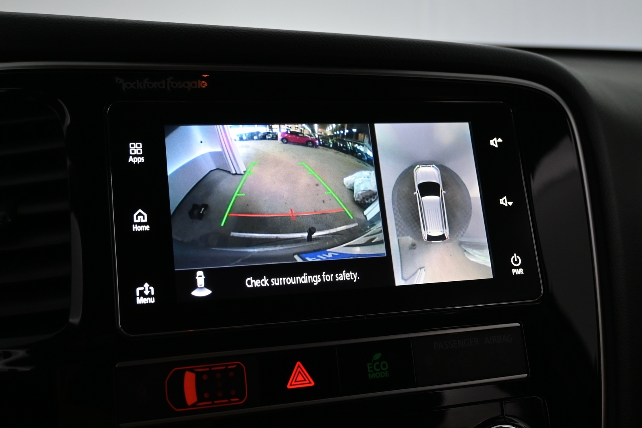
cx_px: 315
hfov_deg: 47.6
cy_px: 212
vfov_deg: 32.8
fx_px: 727
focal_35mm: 41
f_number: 4.5
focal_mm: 26.5
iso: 800
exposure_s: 1/50
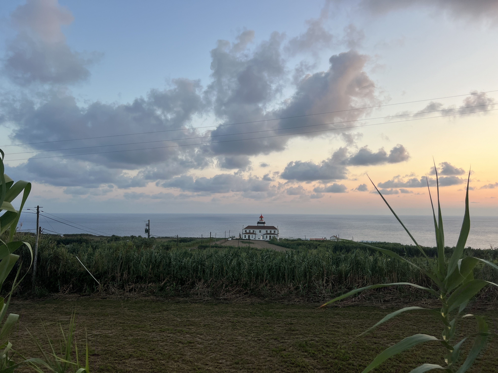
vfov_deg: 53.1
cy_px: 186
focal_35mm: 26
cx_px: 249
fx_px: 374
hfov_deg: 67.3
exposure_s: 1/452
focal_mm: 5.7
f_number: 1.5
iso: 50
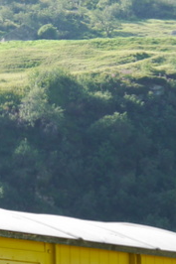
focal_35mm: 272
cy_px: 431
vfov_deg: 7.4
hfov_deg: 4.9
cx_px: -235
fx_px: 1997
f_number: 6.3
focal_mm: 29
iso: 160
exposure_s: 1/160
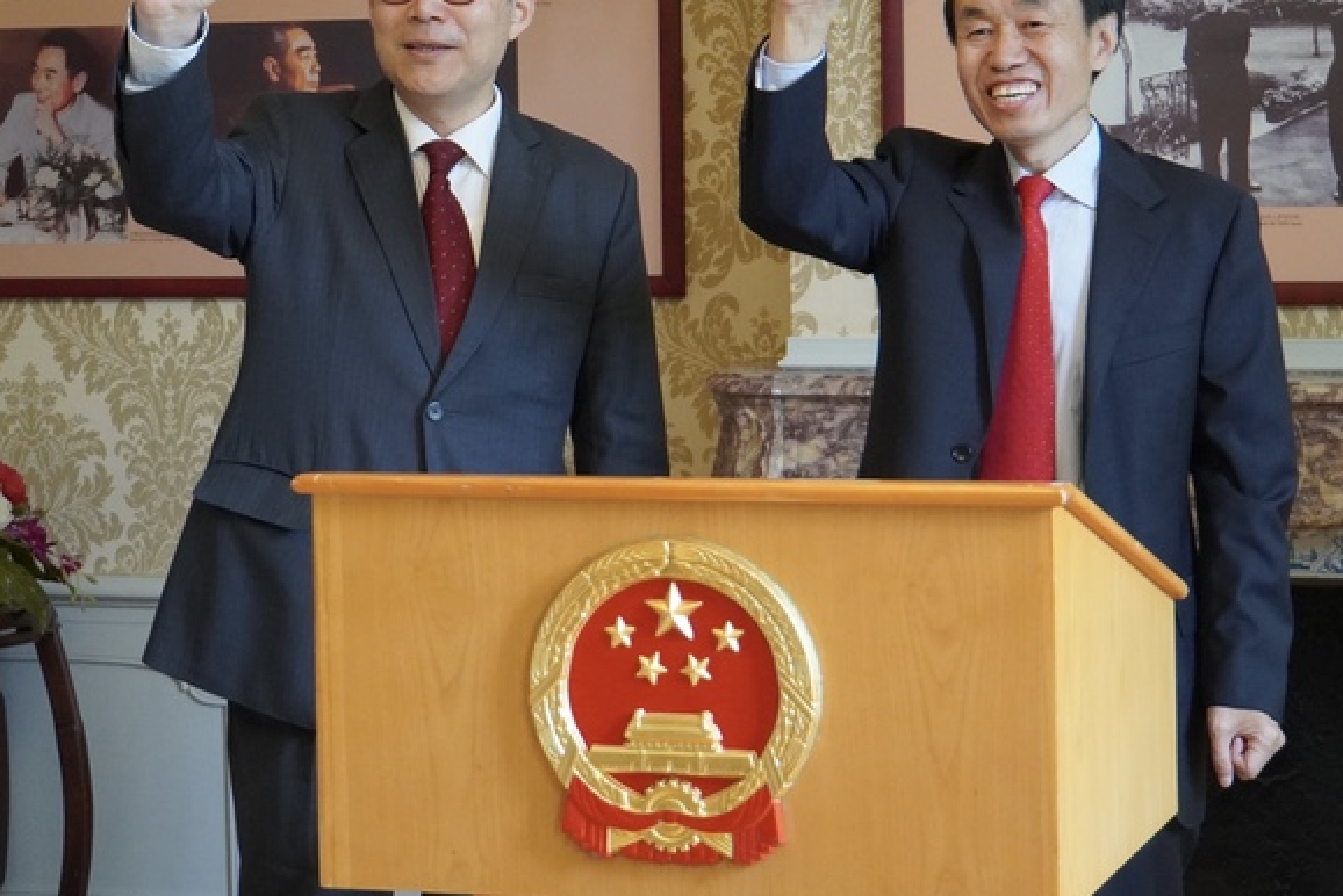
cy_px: 270
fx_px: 3620
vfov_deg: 14.1
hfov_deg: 21.0
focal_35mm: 97
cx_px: 634
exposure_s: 1/160
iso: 2500
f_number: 5
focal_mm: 44
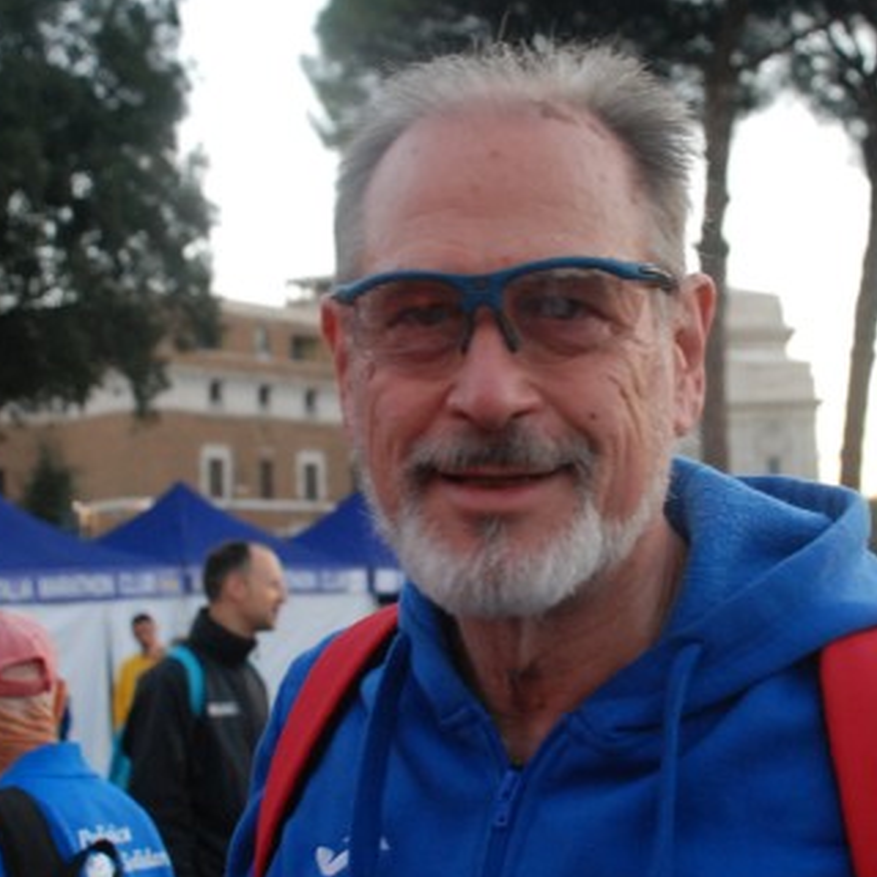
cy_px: 432
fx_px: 1920
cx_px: 518
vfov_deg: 25.7
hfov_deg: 25.7
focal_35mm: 67
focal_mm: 28
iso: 1000
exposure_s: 1/160
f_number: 4
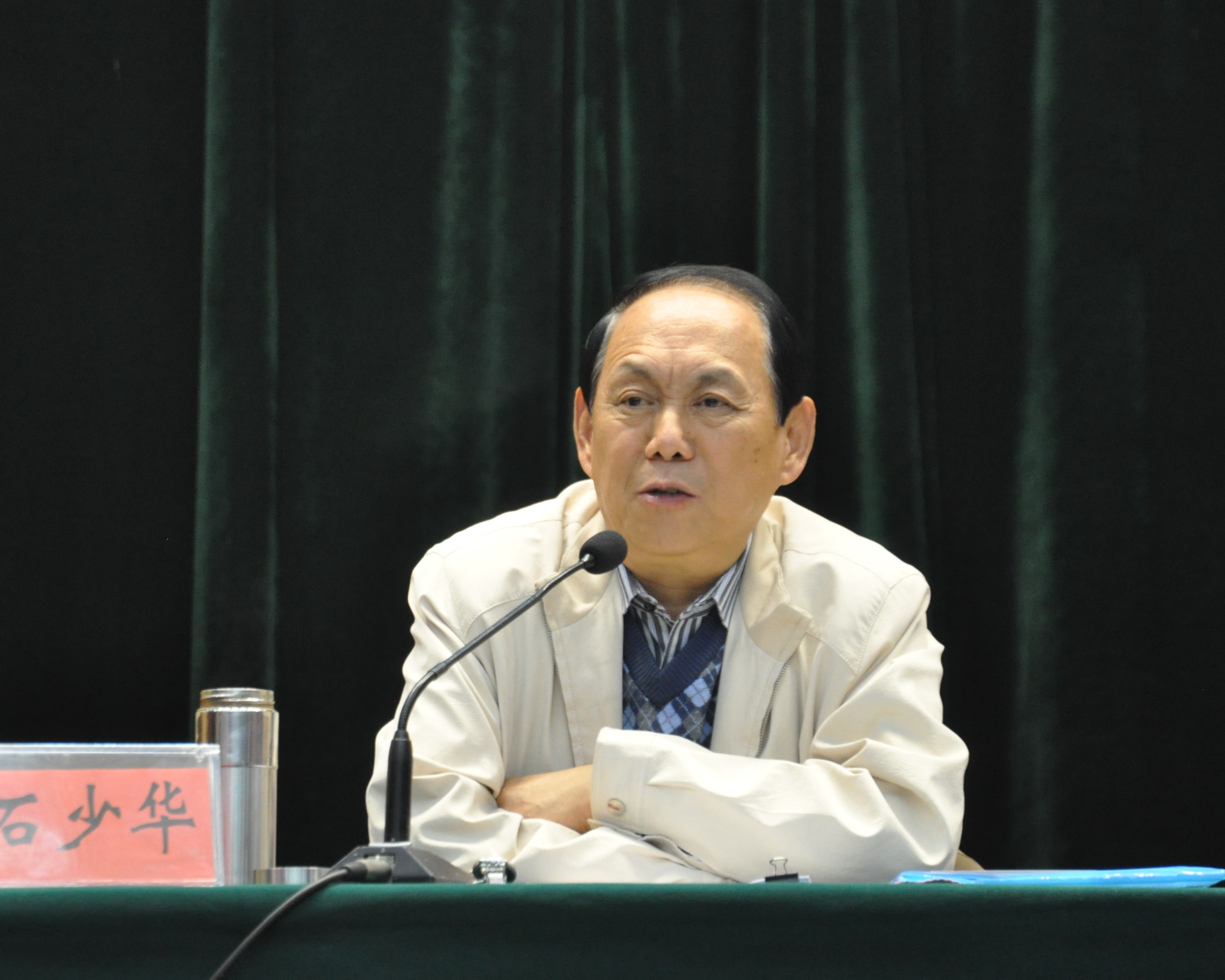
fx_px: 6911
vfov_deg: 8.1
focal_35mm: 191
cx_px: 494
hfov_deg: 10.1
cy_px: 456
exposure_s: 1/20
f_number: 5.6
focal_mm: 105
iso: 1600
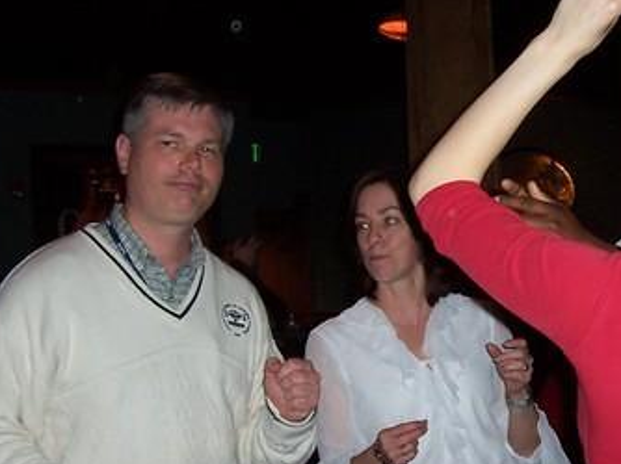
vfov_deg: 20.7
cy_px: 280
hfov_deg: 27.1
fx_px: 1273
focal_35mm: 71
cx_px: 459
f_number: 2.8
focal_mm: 5.6
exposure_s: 1/60
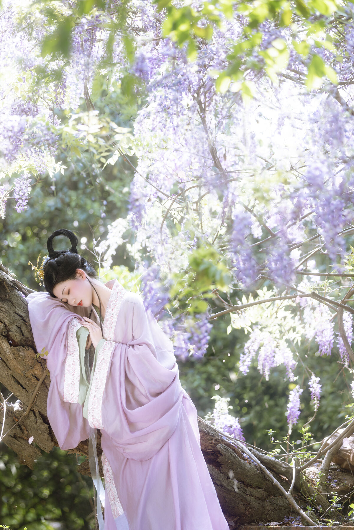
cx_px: 177
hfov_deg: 11.0
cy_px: 265
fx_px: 1844
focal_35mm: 125
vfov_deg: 16.4
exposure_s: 1/400
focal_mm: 125
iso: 200
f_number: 2.8
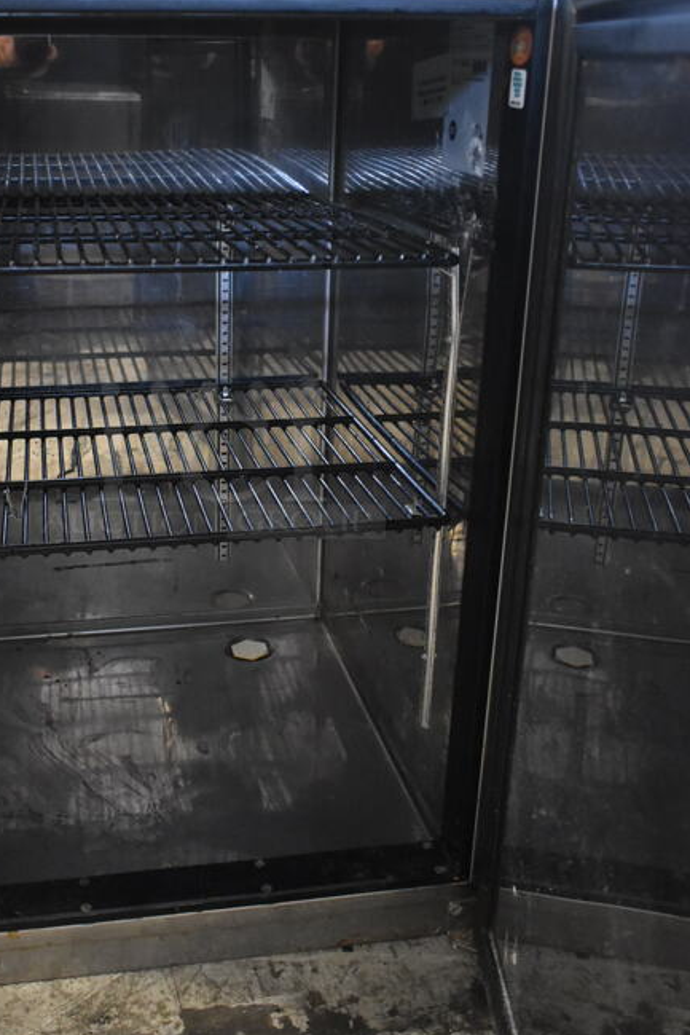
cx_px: 209
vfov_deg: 50.6
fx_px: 1092
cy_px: 455
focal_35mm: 38
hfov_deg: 34.6
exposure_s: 1/30
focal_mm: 18
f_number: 3.5
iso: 3200
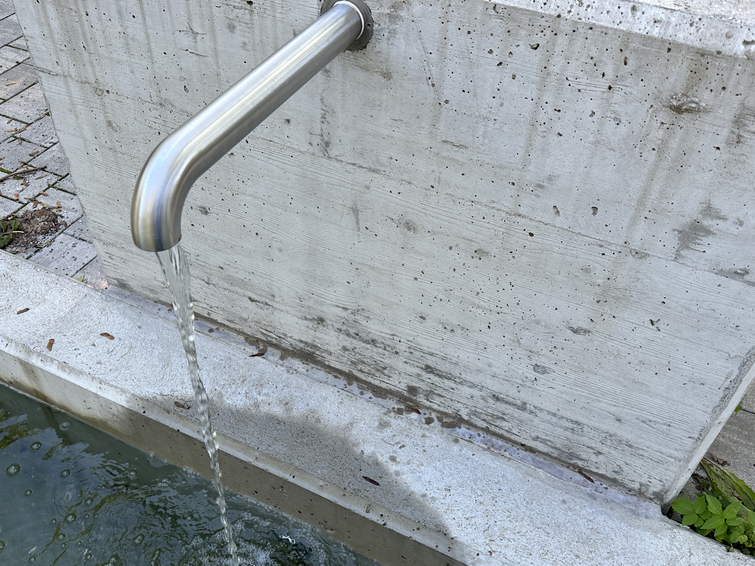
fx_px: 698
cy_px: 367
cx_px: 356
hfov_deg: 56.8
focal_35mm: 32
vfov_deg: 43.7
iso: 80
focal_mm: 6.86
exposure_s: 1/298
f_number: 1.78
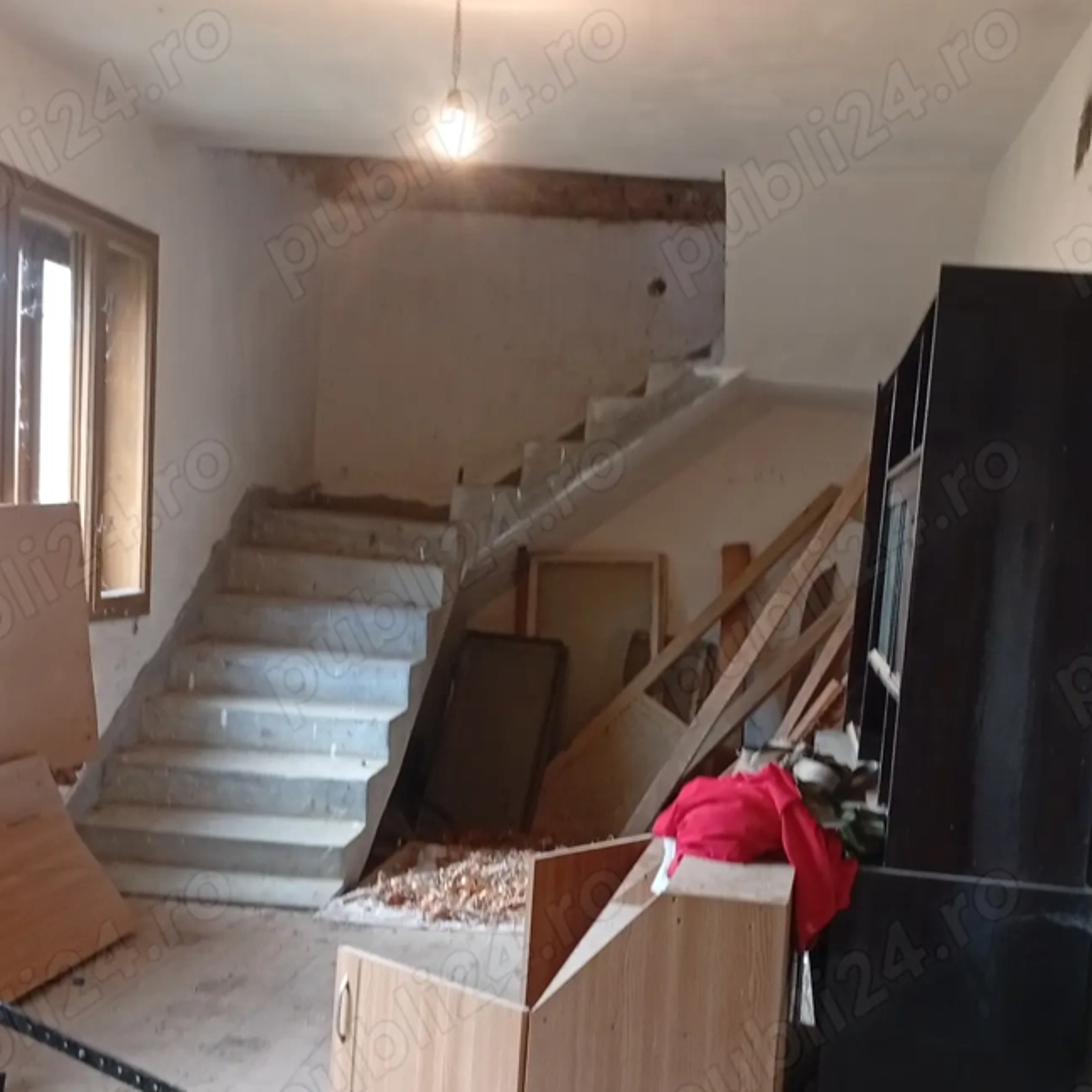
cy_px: 661
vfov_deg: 34.6
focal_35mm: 49
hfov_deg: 34.6
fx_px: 1749
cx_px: 640
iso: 284
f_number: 1.8
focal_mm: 3.98
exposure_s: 1/33.3
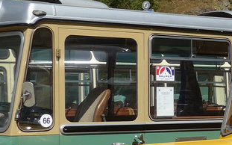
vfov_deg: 9.4
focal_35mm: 139
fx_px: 878
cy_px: 96
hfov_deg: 13.8
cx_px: 387
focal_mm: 7
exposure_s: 1/1600
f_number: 3.2
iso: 80
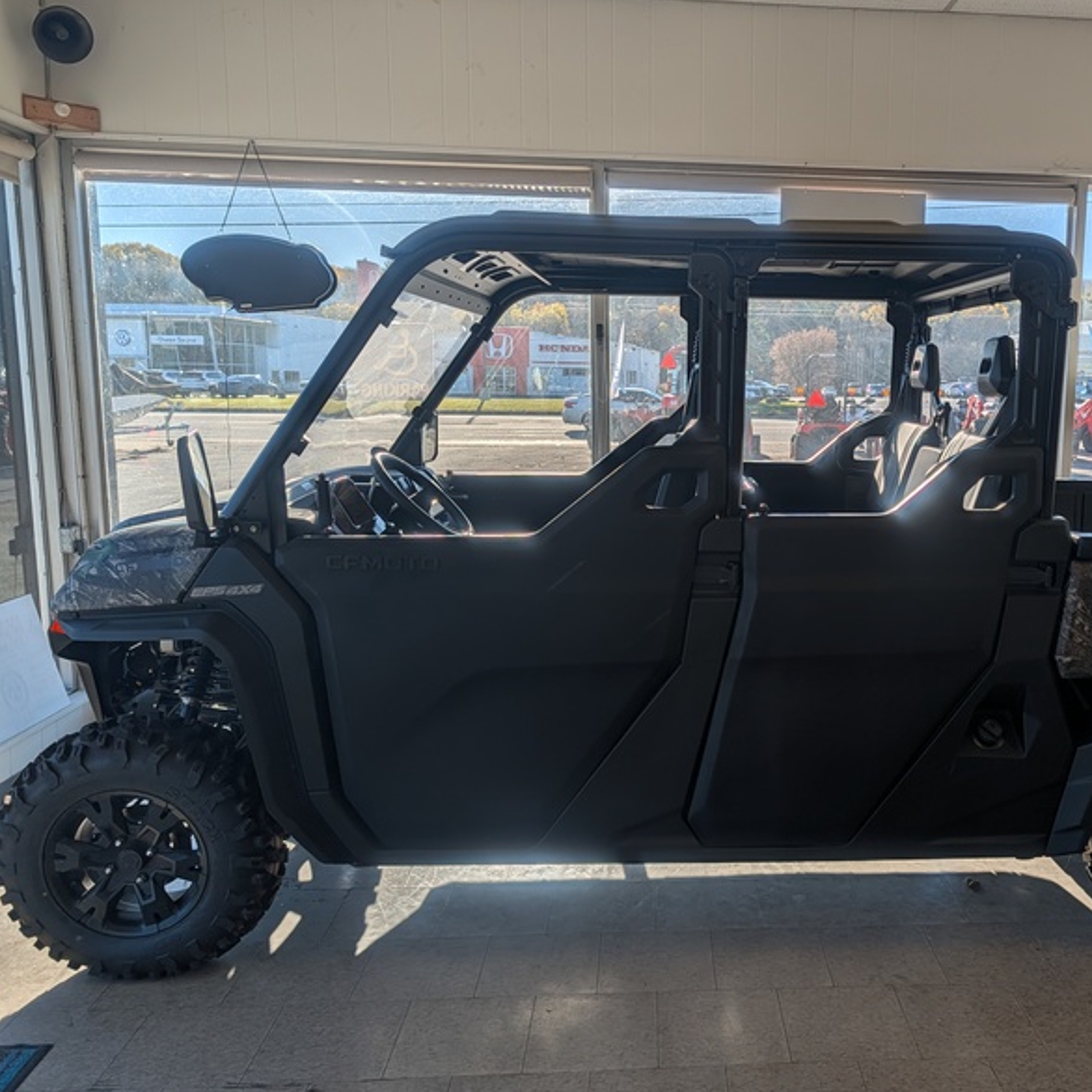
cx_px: 744
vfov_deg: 55.6
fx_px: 1035
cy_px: 557
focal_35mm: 29
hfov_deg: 54.3
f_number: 1.68
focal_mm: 6.9
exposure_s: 1/7874
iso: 19
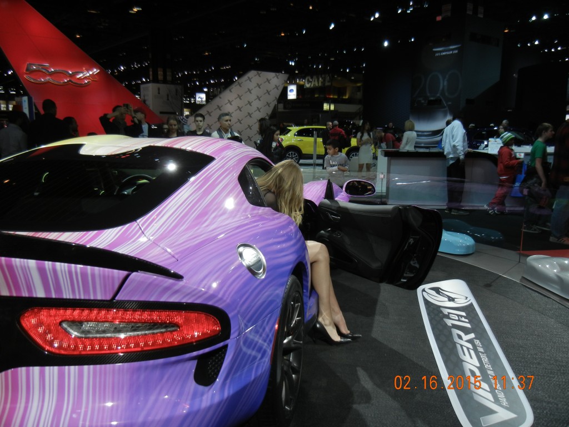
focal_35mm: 30
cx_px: 284
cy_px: 214
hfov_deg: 60.0
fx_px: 493
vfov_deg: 46.8
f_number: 3.5
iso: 160
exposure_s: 1/133
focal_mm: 5.4
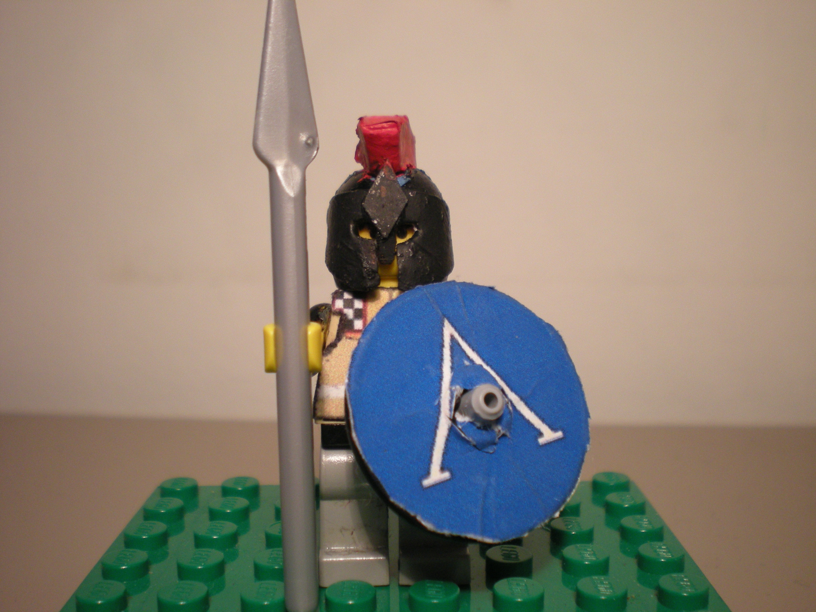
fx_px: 896
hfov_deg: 49.0
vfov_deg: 37.7
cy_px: 306
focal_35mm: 38
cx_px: 408
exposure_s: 1/60.8
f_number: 3.1
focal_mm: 6.3
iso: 135
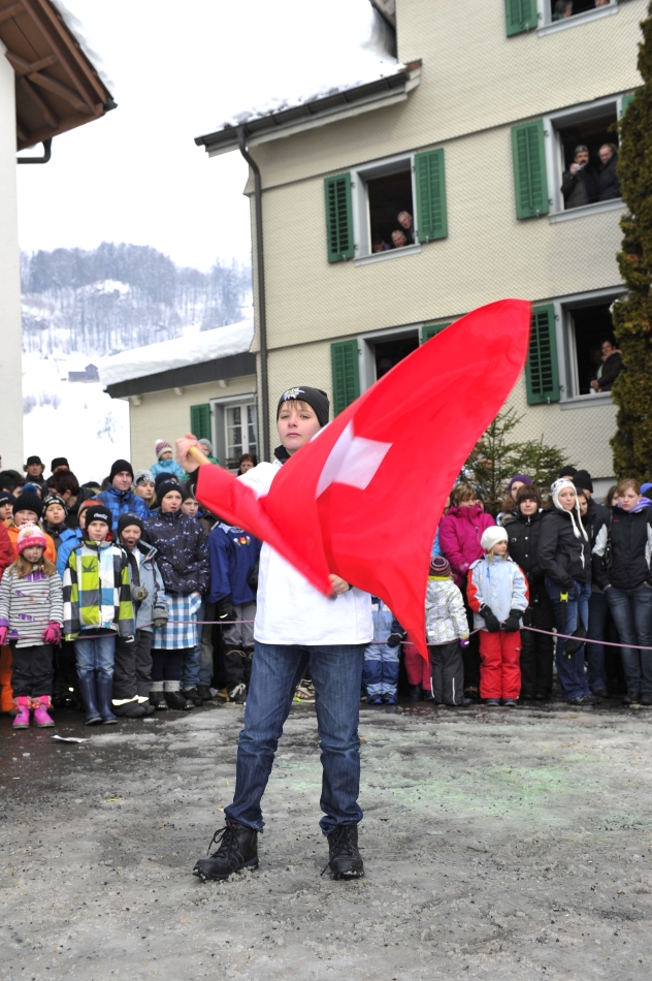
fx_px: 979
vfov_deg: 53.2
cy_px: 490
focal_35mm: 36
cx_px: 326
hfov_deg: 36.8
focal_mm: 36
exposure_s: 1/250
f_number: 5
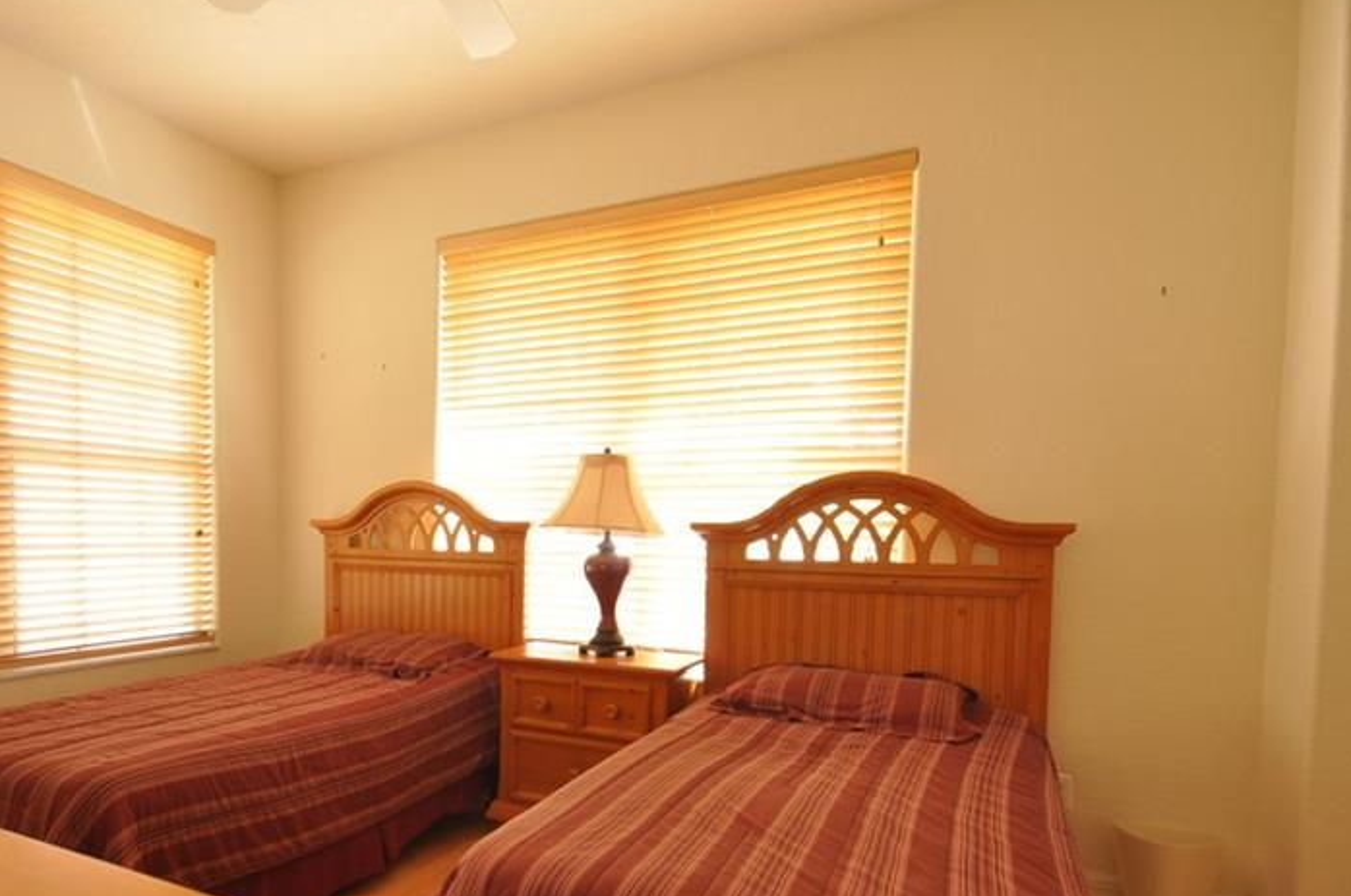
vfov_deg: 56.2
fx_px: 824
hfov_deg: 77.0
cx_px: 494
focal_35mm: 22
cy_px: 572
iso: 200
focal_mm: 10
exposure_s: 1/5
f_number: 7.1
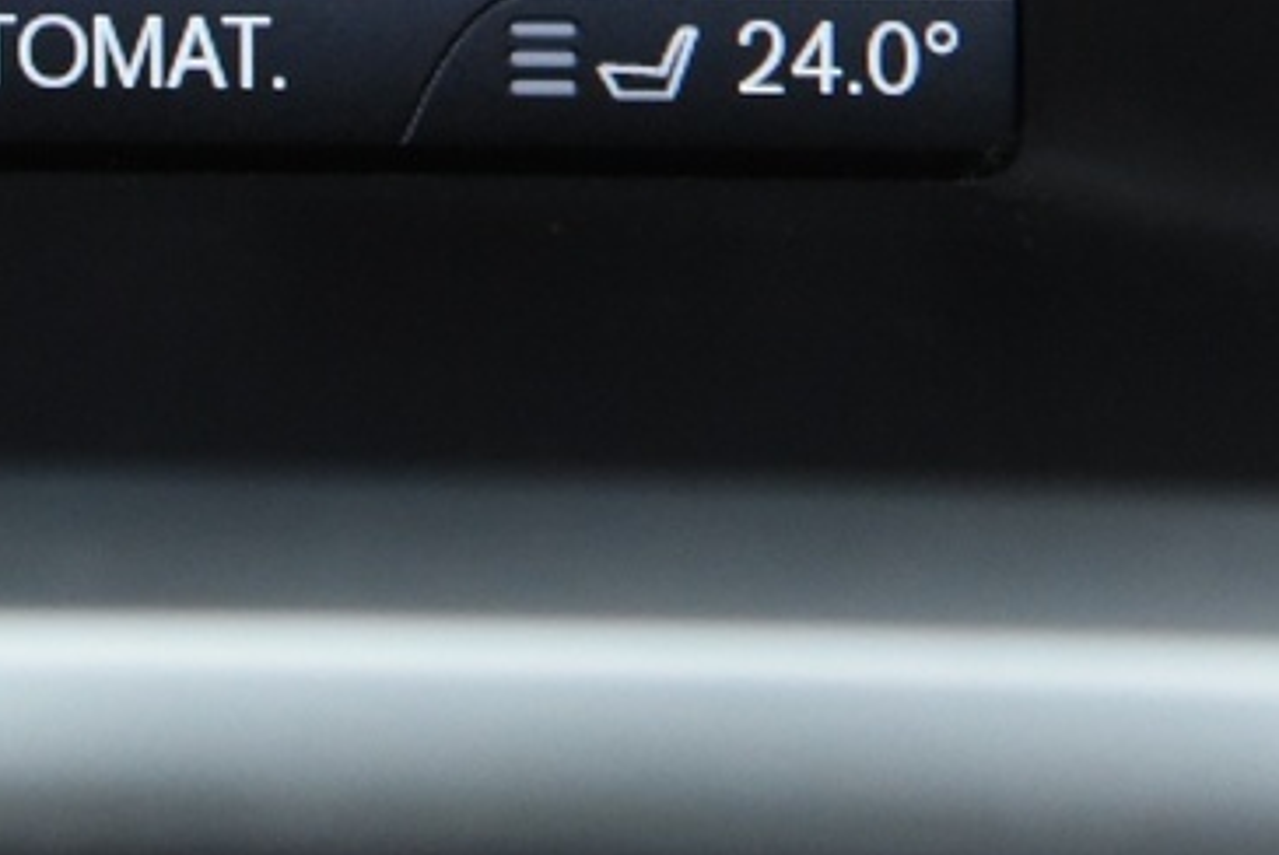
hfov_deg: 8.0
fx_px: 9138
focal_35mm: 257
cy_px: -522
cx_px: 56
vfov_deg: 5.3
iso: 4000
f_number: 4
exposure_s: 1/40
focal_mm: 58
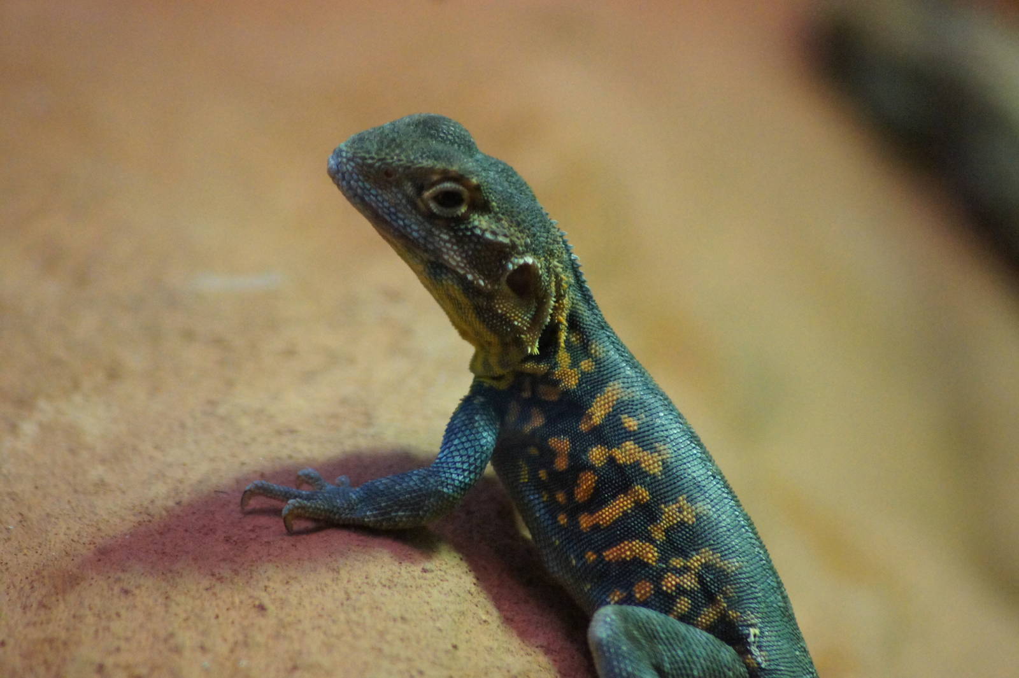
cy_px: 339
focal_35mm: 345
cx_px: 510
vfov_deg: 4.0
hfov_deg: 6.0
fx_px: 9760
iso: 3200
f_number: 5.6
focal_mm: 230
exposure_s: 1/200
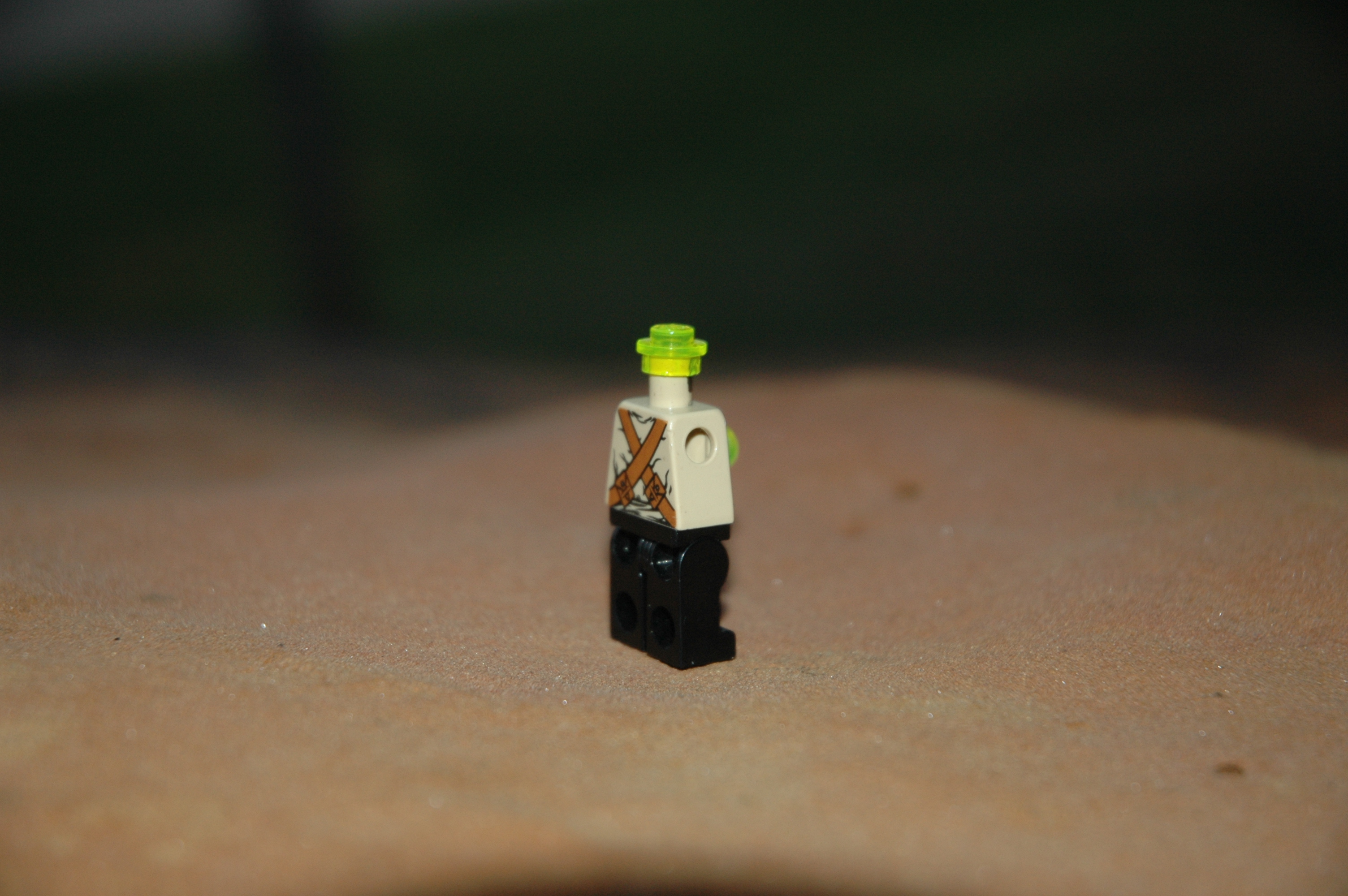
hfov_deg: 19.5
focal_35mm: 105
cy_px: 448
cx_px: 674
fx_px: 3928
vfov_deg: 13.0
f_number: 4.5
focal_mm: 70
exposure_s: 1/60
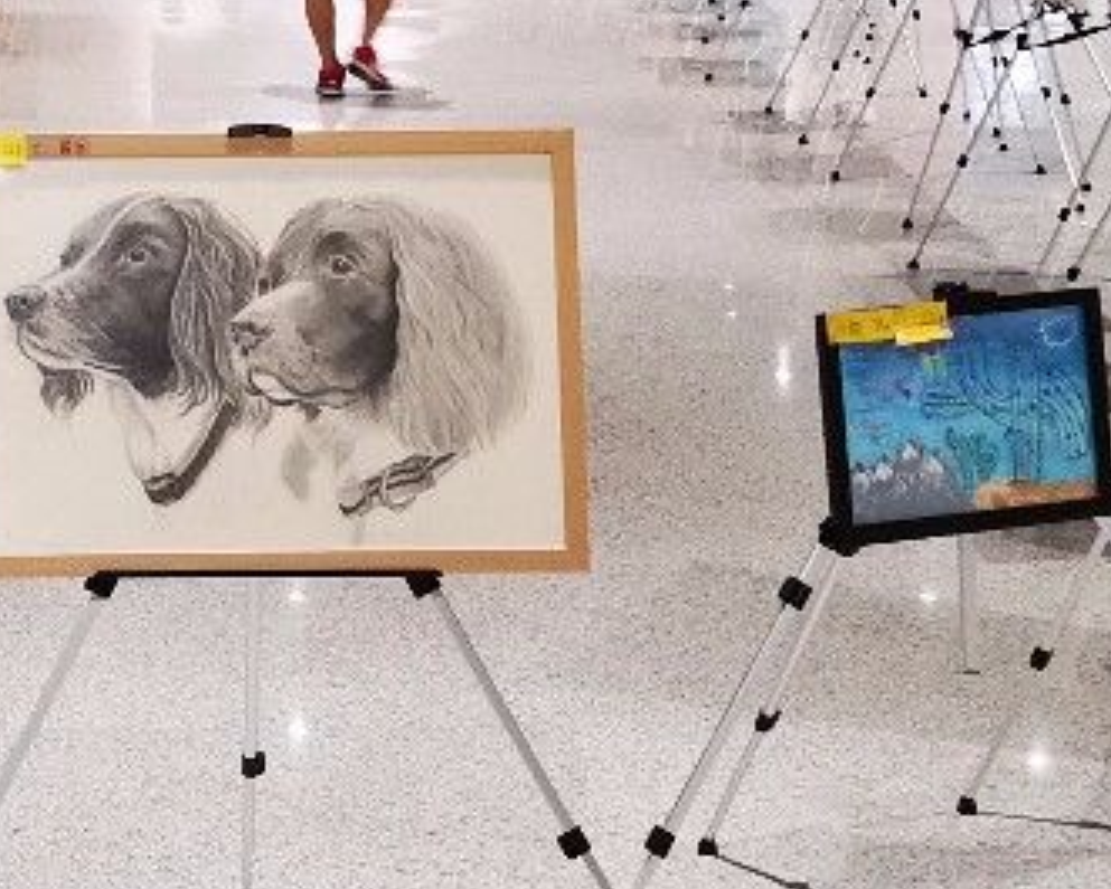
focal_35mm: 102
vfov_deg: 15.0
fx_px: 3355
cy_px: 208
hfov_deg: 18.3
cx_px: 10
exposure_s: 1/33.3
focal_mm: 3.95
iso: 250
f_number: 1.8
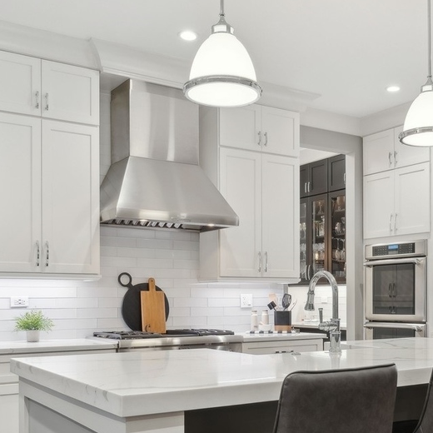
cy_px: 302
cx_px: 298
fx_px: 637
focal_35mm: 45
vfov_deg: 37.0
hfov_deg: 37.0
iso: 320
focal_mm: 17
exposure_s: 1/10
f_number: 7.1
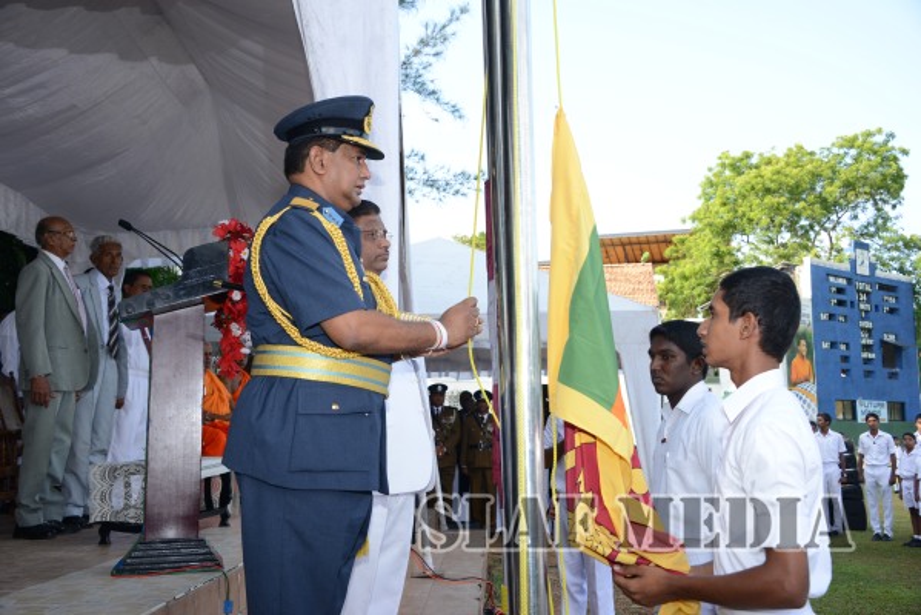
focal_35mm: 40
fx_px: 1024
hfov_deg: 48.4
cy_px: 308
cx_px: 460
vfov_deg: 33.4
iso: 400
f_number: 7.1
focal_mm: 40
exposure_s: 1/250
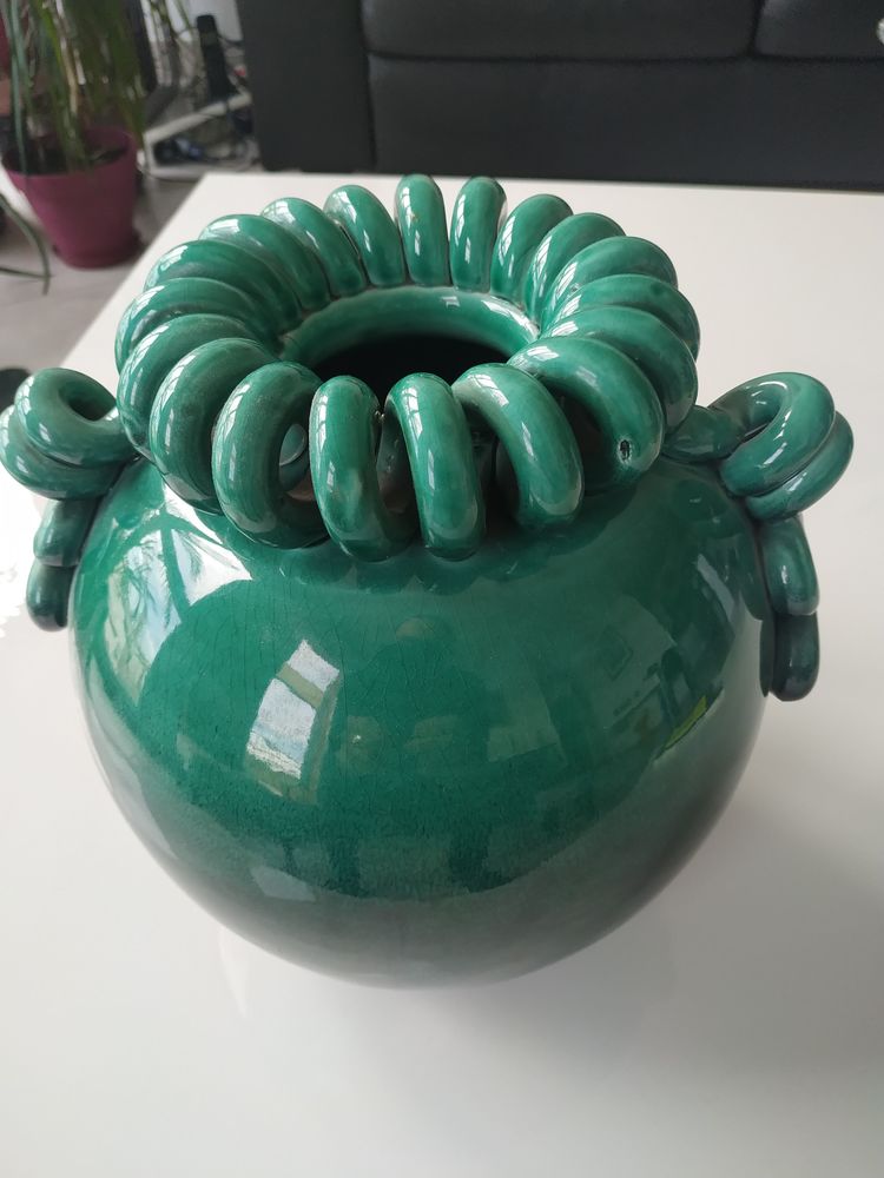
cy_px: 589
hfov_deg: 56.8
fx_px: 817
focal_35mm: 24
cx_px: 442
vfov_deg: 71.6
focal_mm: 3.94
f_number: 1.9
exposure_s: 1/100
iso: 160
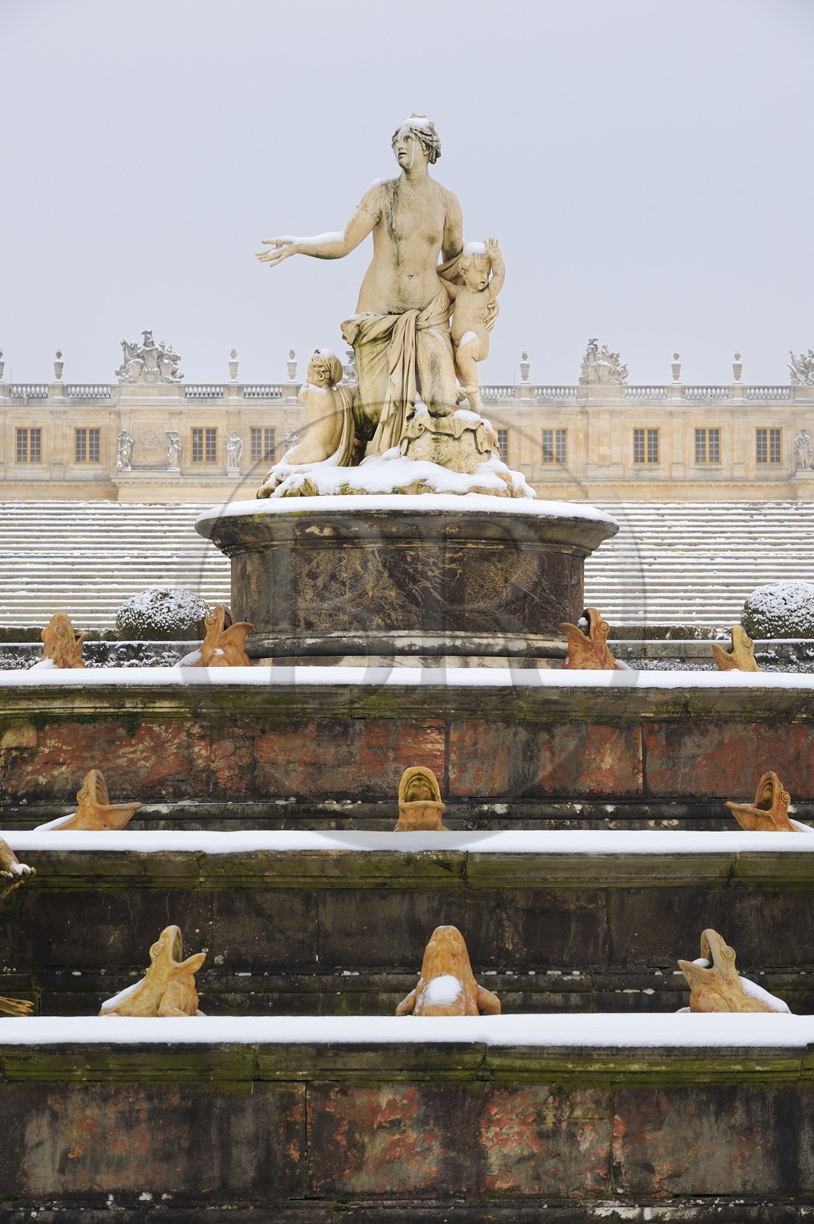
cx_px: 407
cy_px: 612
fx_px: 3737
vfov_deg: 18.6
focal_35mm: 110
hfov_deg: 12.4
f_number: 9
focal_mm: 110
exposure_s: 1/160
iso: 400
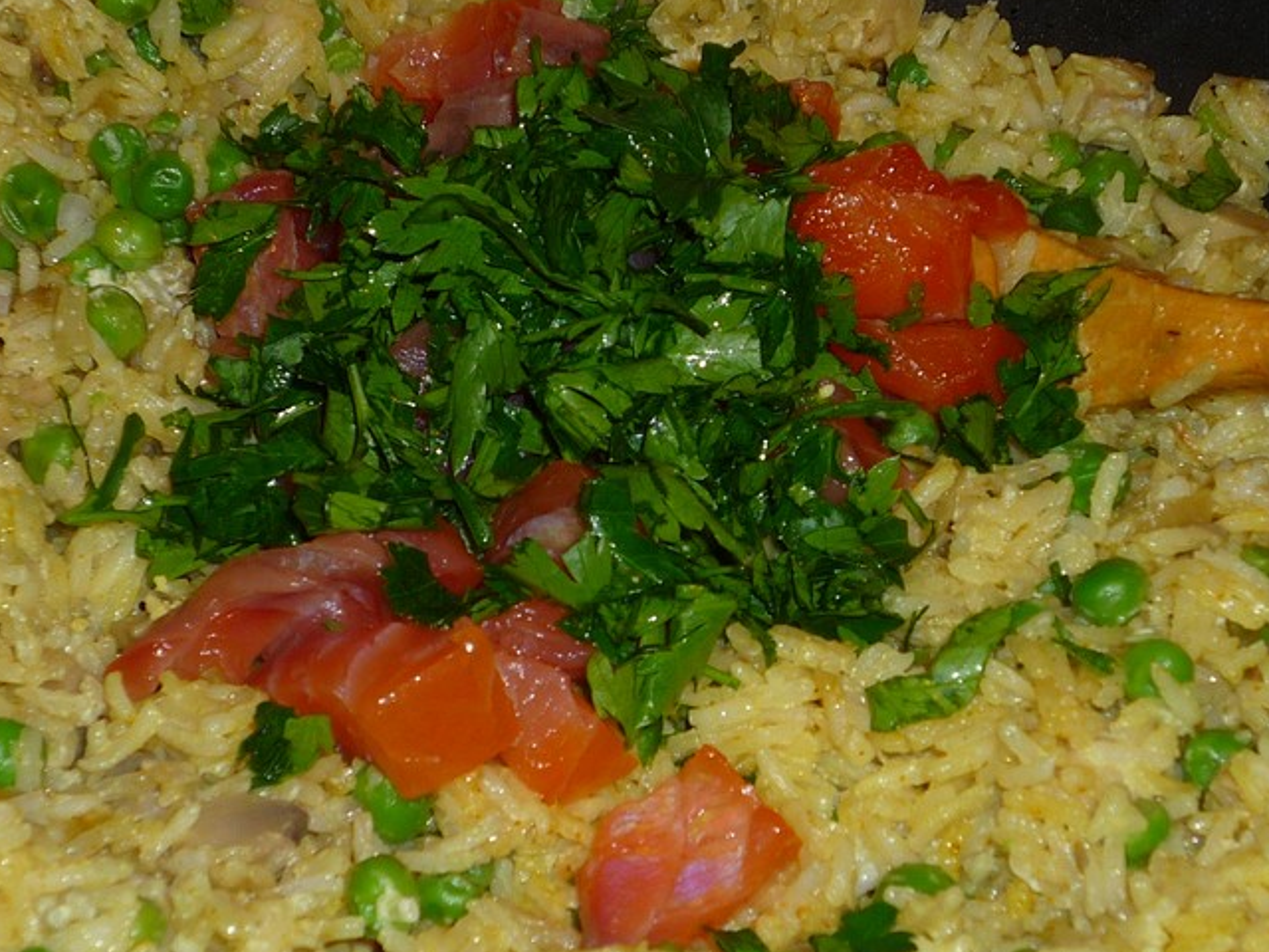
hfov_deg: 20.7
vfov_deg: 15.6
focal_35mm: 95
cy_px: 450
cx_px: 642
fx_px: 3483
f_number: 5.2
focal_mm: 9.5
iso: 100
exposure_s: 1/40
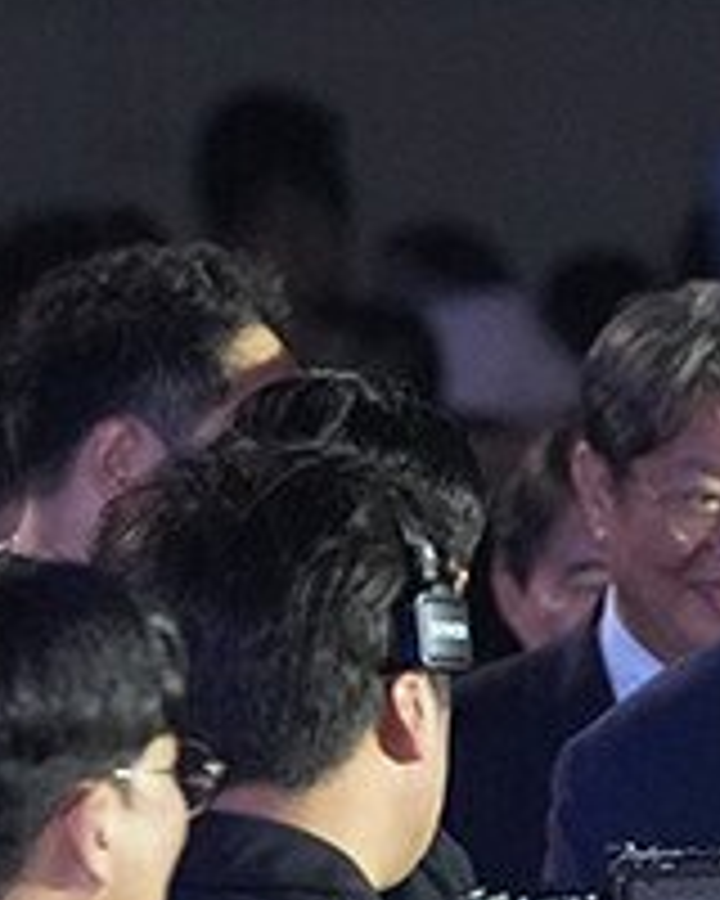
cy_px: 1116
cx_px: 1192
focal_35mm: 900
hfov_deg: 1.7
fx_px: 23973
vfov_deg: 2.1
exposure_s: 1/160
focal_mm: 200
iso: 3200
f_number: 5
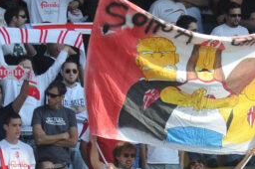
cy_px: 241
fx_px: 11892
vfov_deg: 0.8
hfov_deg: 1.2
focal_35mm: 1681
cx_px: 264
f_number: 10
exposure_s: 1/1000
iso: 800
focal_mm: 420
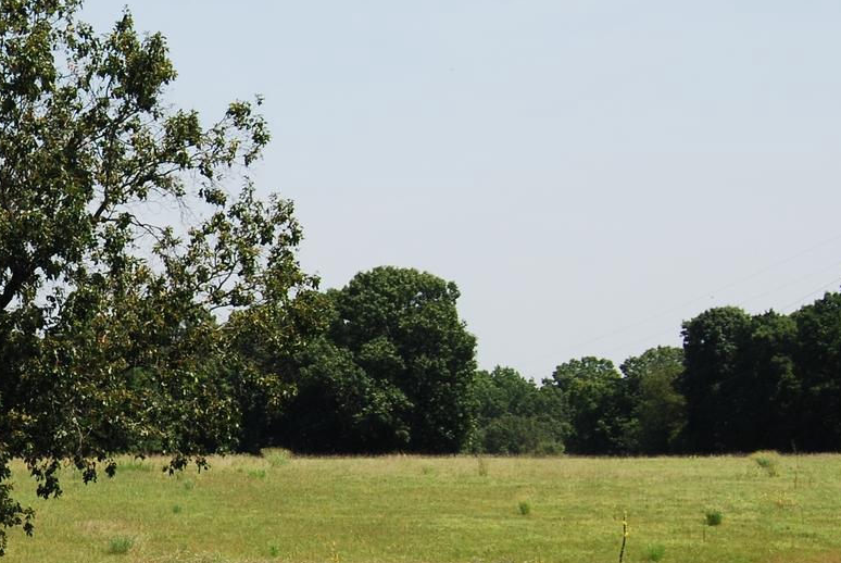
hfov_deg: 16.3
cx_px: -256
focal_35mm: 119
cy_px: 392
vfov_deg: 11.5
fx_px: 2783
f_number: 10
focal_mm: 30
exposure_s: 1/250
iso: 200
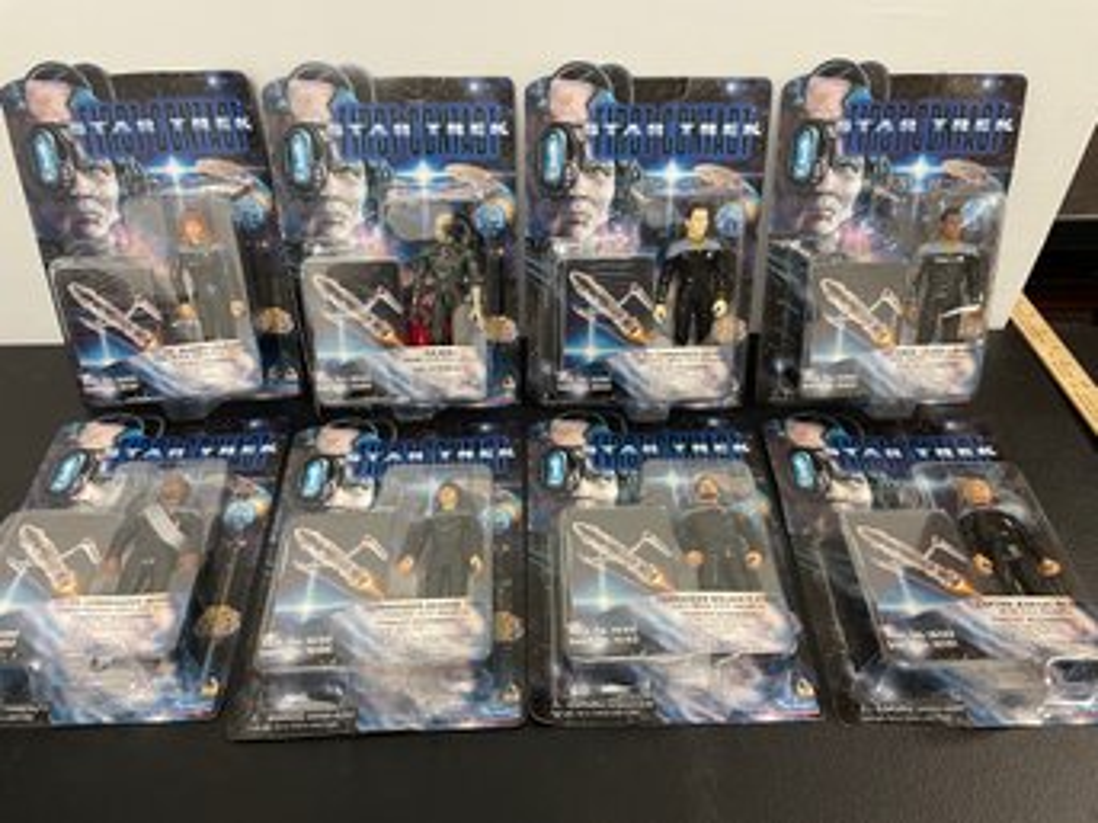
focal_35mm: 26
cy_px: 412
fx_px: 824
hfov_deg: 67.3
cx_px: 549
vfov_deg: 53.0
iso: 125
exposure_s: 1/60
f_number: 1.6
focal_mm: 4.2
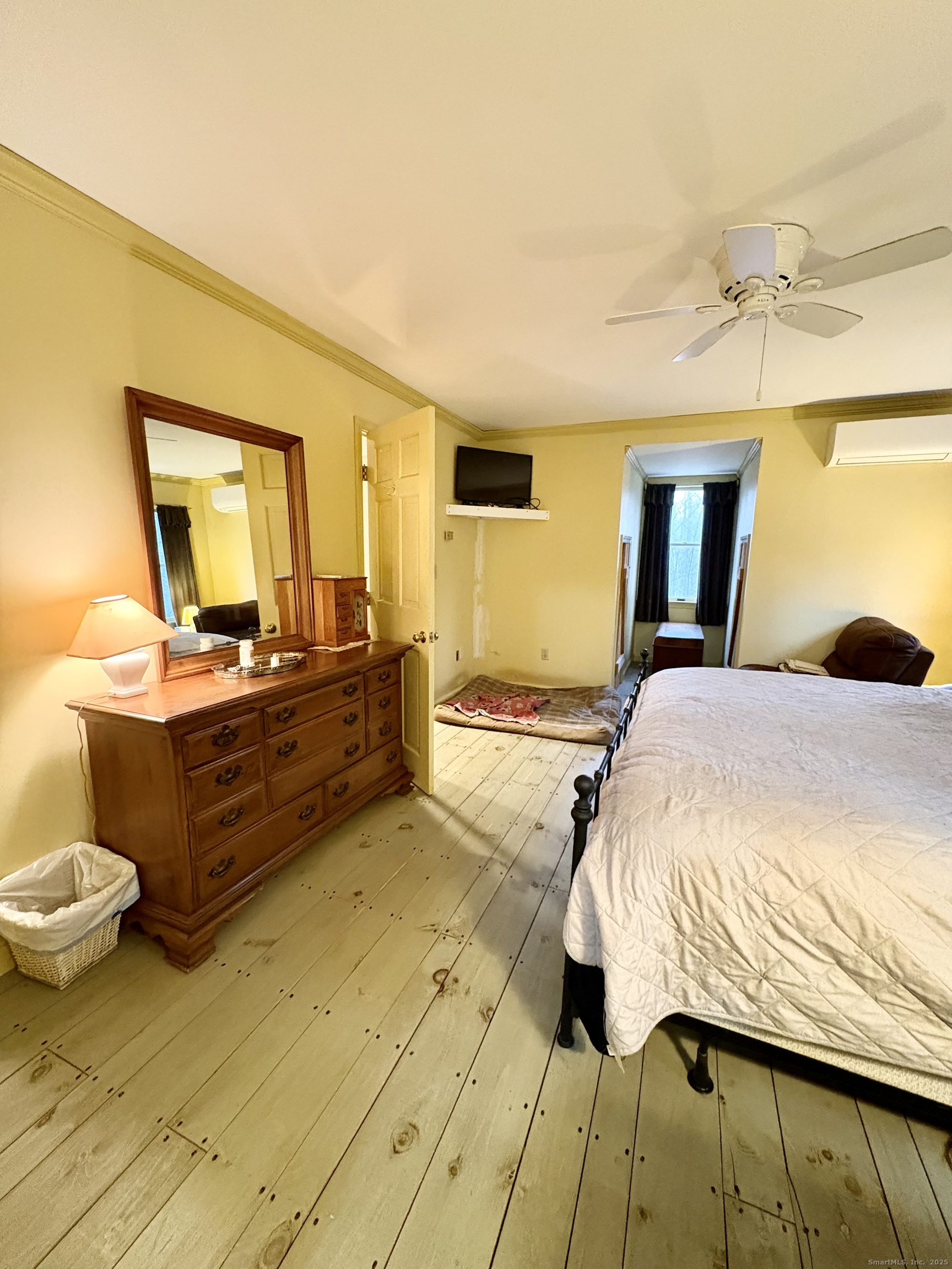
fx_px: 513
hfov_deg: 85.7
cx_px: 476
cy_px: 634
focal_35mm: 14
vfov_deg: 102.1
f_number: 2.2
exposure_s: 1/40
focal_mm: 2.22
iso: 1000
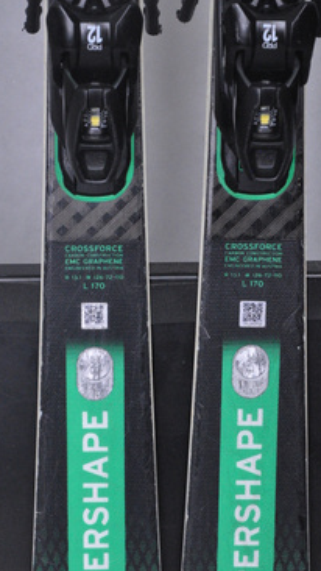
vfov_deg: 14.8
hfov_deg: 8.4
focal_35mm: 145
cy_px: 346
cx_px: 177
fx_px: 2188
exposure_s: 1/125
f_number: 8
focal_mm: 75
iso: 3200
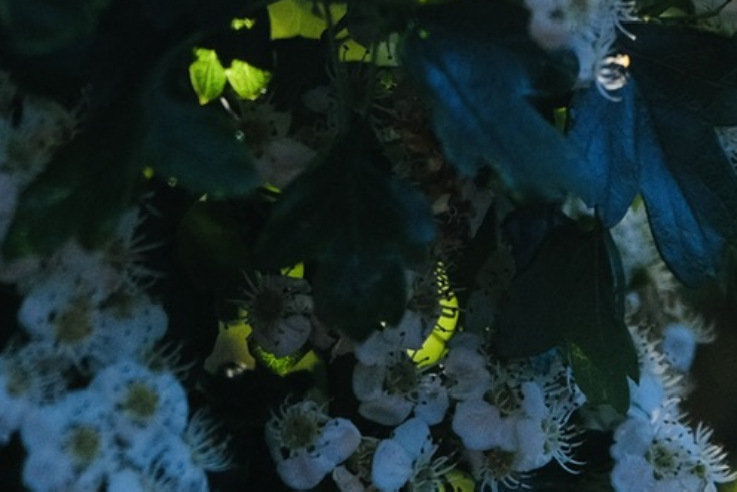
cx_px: 1204
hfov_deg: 10.7
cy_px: -205
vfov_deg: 7.4
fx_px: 3768
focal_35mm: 184
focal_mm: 27.7
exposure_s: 1/2500
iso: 500
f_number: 3.2
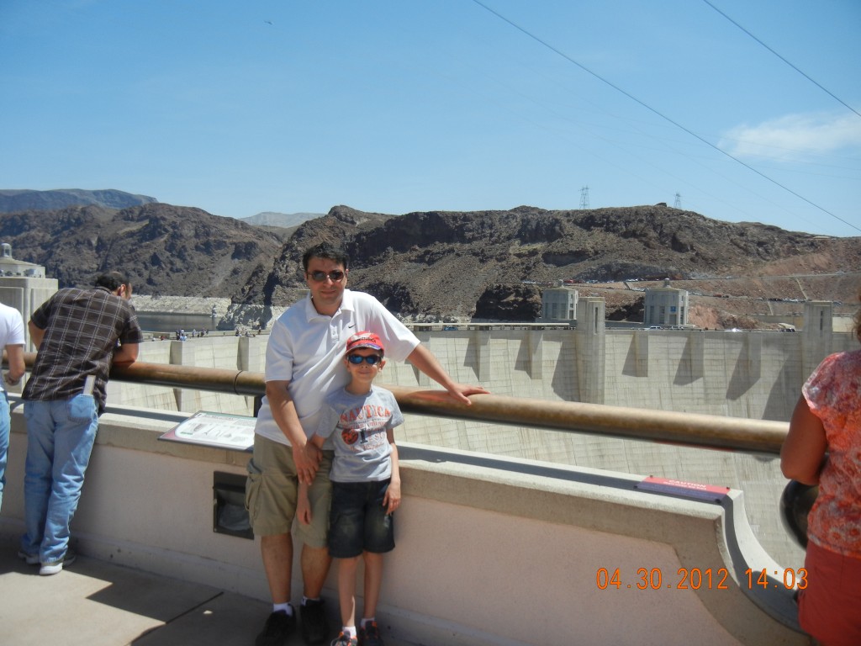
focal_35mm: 30
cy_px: 323
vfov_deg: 46.8
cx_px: 430
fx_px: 746
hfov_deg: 60.0
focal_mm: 5.4
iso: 160
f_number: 7
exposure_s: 1/485
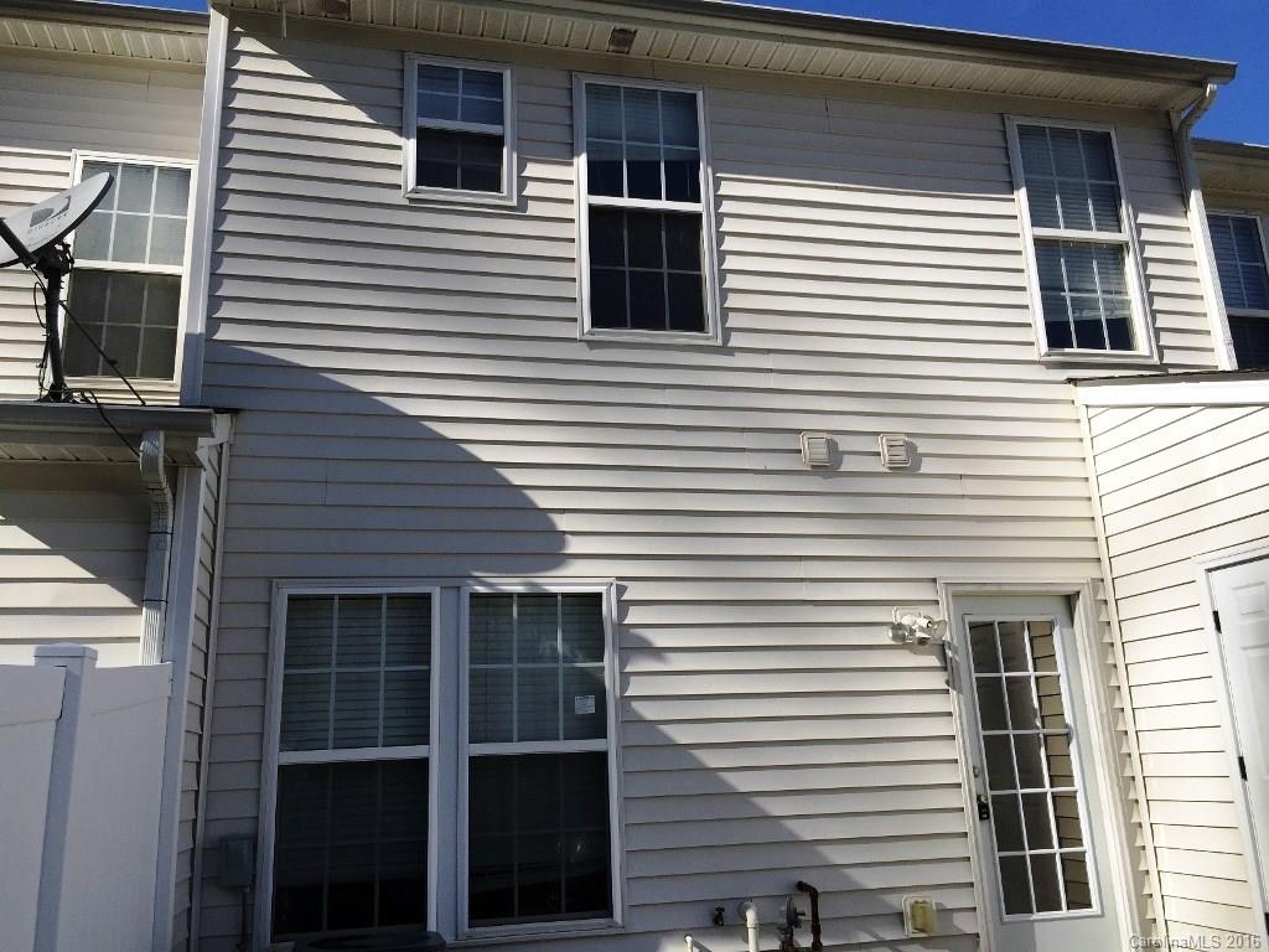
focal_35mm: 29
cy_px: 476
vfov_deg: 48.2
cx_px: 634
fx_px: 1063
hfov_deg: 61.7
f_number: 2.2
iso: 32
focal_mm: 4.15
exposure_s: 1/2475
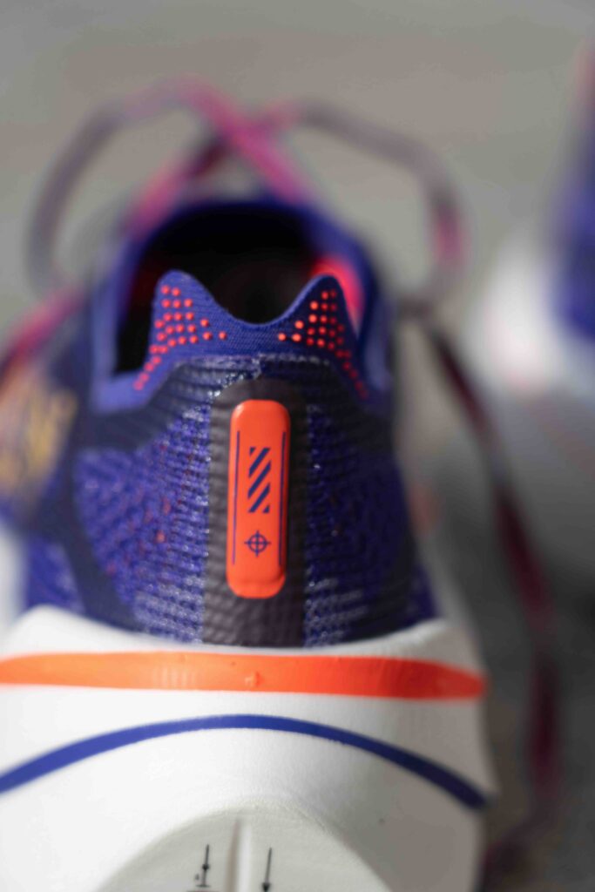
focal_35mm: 103
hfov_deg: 13.3
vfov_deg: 19.8
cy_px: 446
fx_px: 2552
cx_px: 298
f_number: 4
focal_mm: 103
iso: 160
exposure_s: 1/2000
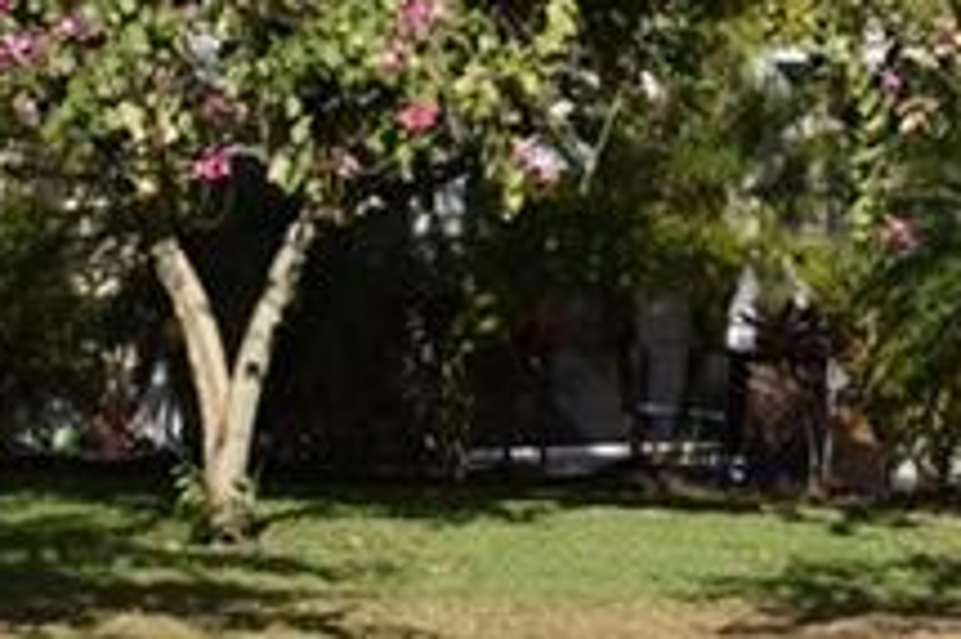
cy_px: 165
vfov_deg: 8.2
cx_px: 1797
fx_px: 4454
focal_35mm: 167
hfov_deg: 11.3
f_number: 14
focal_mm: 35
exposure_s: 1/800
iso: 1250
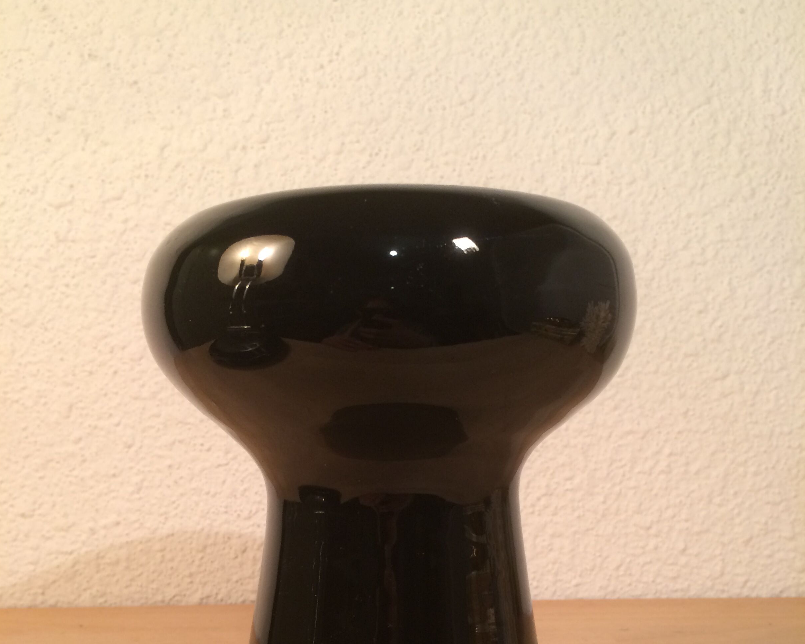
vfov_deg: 37.9
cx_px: 401
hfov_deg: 47.9
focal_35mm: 38
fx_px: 905
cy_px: 506
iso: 64
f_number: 2.2
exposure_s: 1/33
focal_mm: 4.15
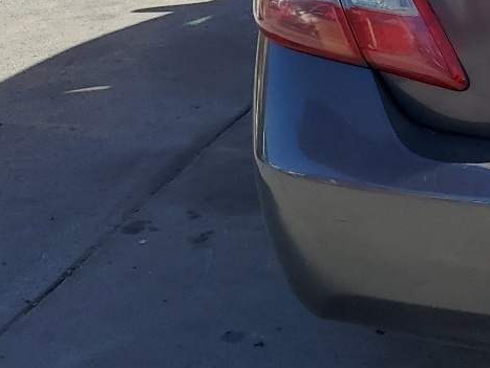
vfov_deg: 16.4
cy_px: 40
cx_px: 753
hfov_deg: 19.1
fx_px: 1261
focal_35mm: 89
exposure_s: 1/2500
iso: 50
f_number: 1.5
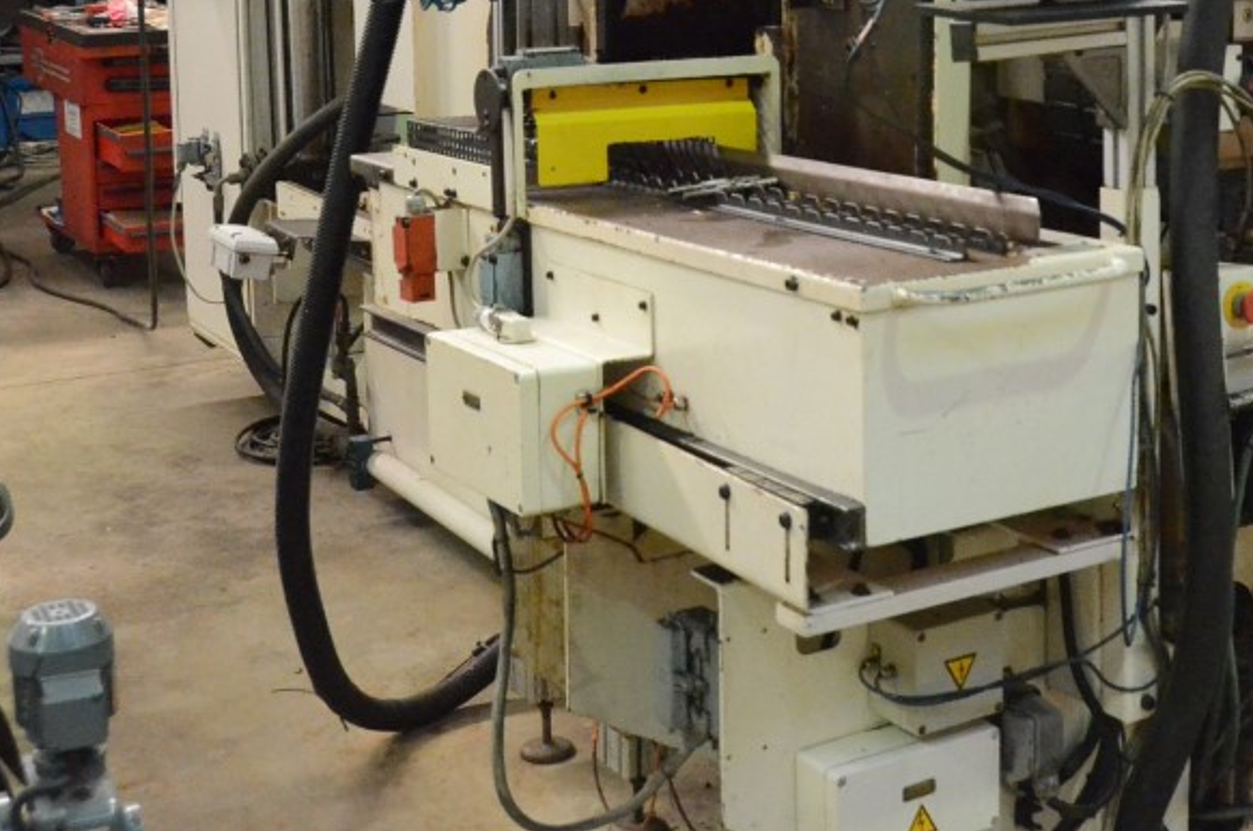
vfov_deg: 23.7
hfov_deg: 34.9
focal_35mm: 56
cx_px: 935
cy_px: 149
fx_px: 1946
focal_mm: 20
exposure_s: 1/100
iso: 6400
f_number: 5
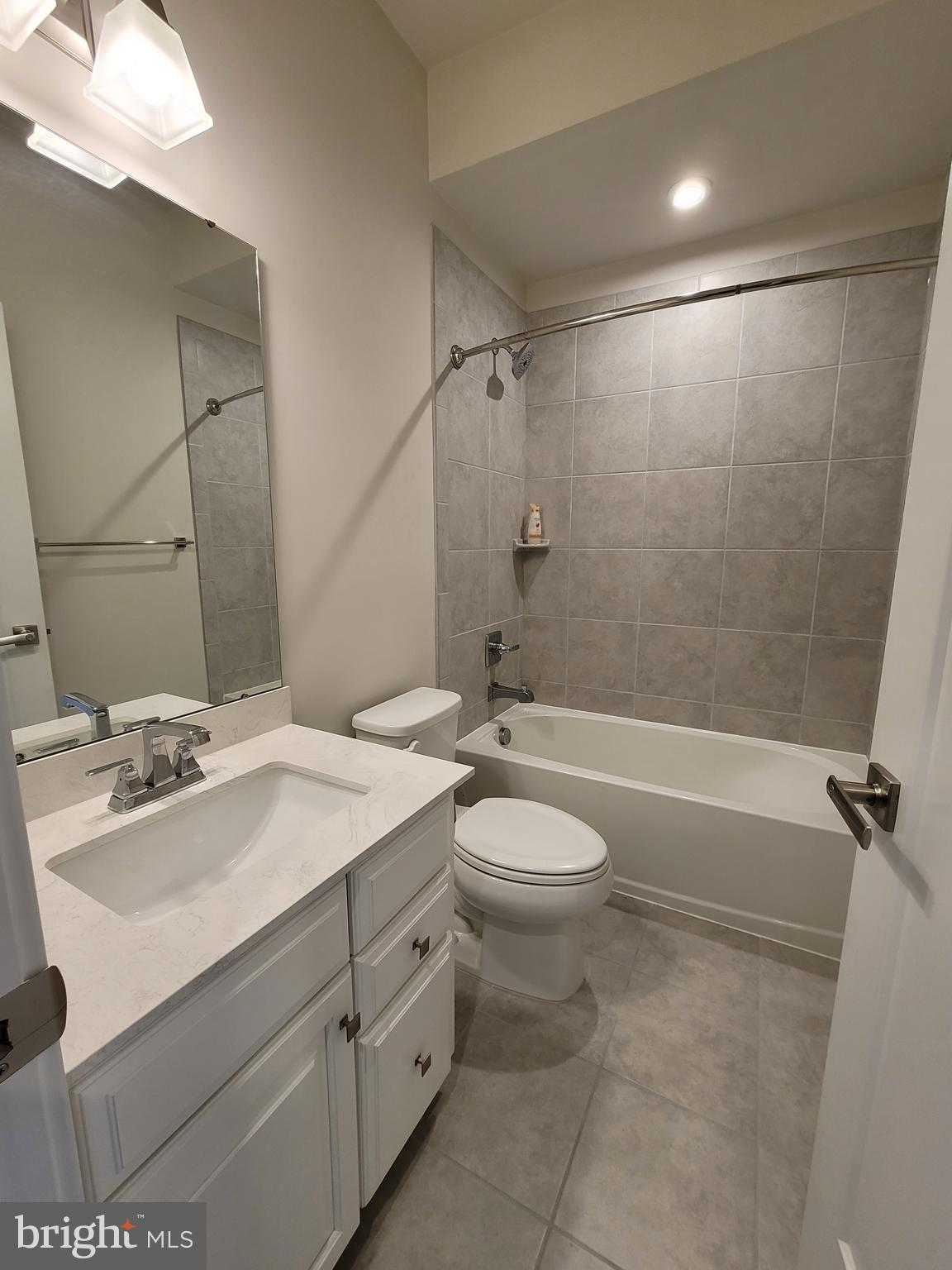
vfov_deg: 106.2
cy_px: 635
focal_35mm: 13
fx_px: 477
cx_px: 476
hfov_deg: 89.9
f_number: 2.2
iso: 160
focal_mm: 2.2
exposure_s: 1/59
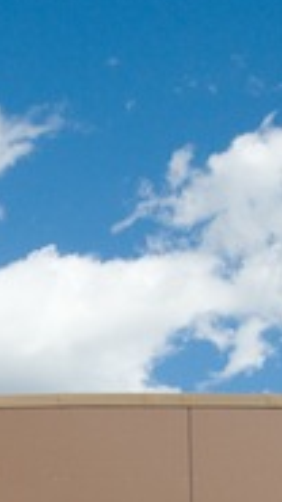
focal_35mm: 112
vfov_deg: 18.9
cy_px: 404
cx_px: 41
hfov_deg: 10.8
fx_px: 1490
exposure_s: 1/400
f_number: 9
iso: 200
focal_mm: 20
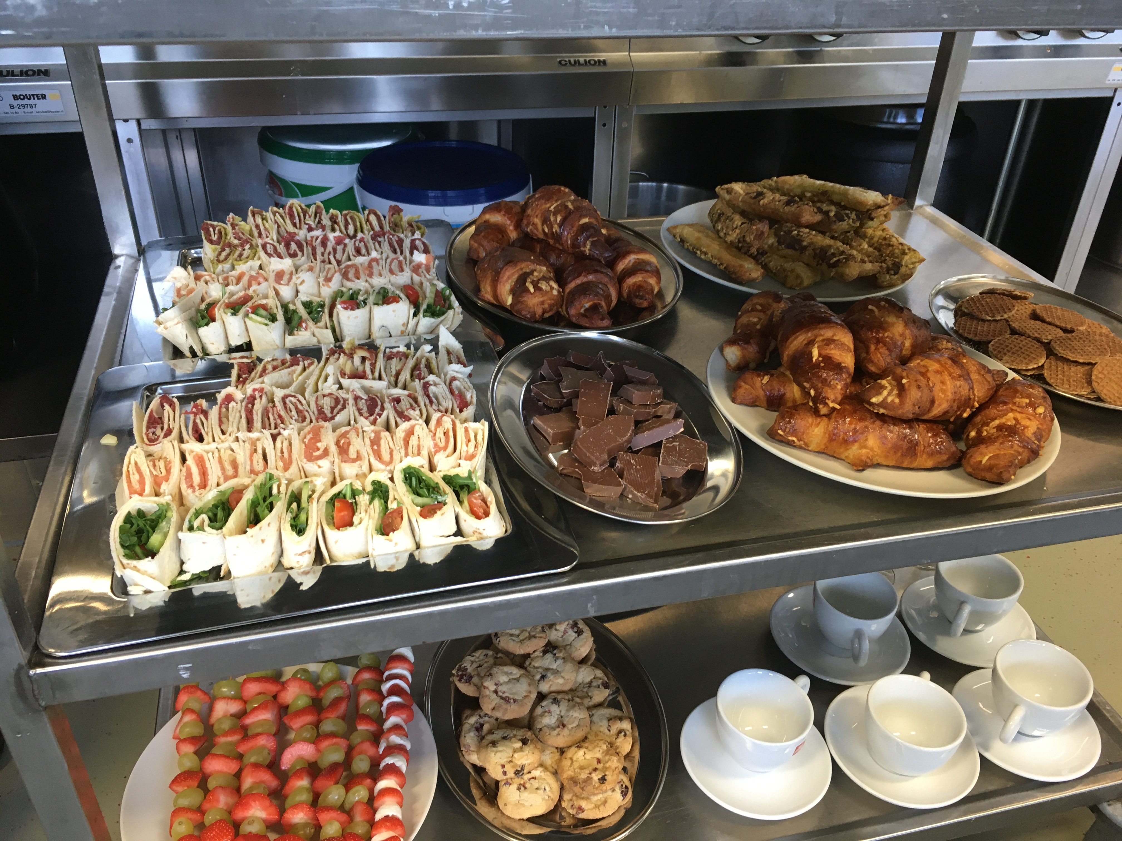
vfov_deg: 48.2
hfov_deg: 61.7
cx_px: 561
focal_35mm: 29
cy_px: 420
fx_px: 940
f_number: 2.2
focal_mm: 4.15
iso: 100
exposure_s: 1/33
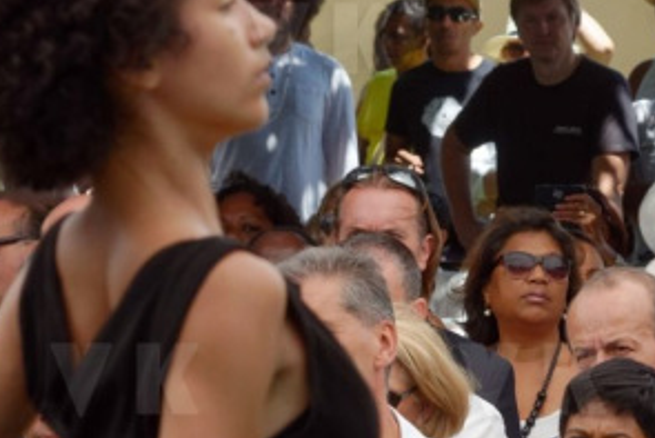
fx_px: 7536
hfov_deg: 5.0
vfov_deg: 3.3
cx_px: 322
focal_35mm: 414
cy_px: 447
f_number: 8
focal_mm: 102
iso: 100
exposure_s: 1/200
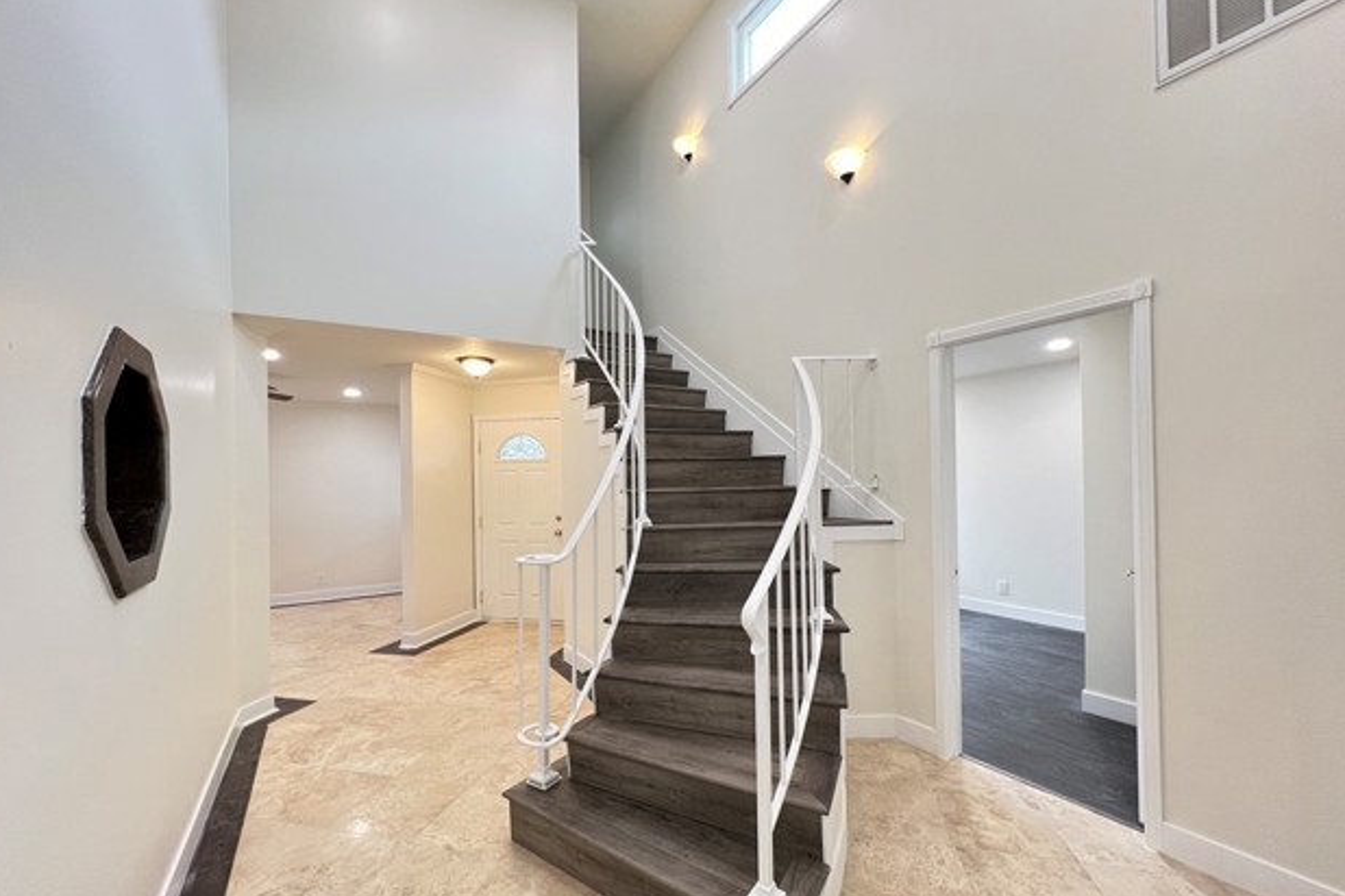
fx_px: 523
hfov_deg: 104.3
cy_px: 481
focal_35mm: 14
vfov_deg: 81.1
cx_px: 668
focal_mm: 1.57
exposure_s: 1/60
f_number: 1.8
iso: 160
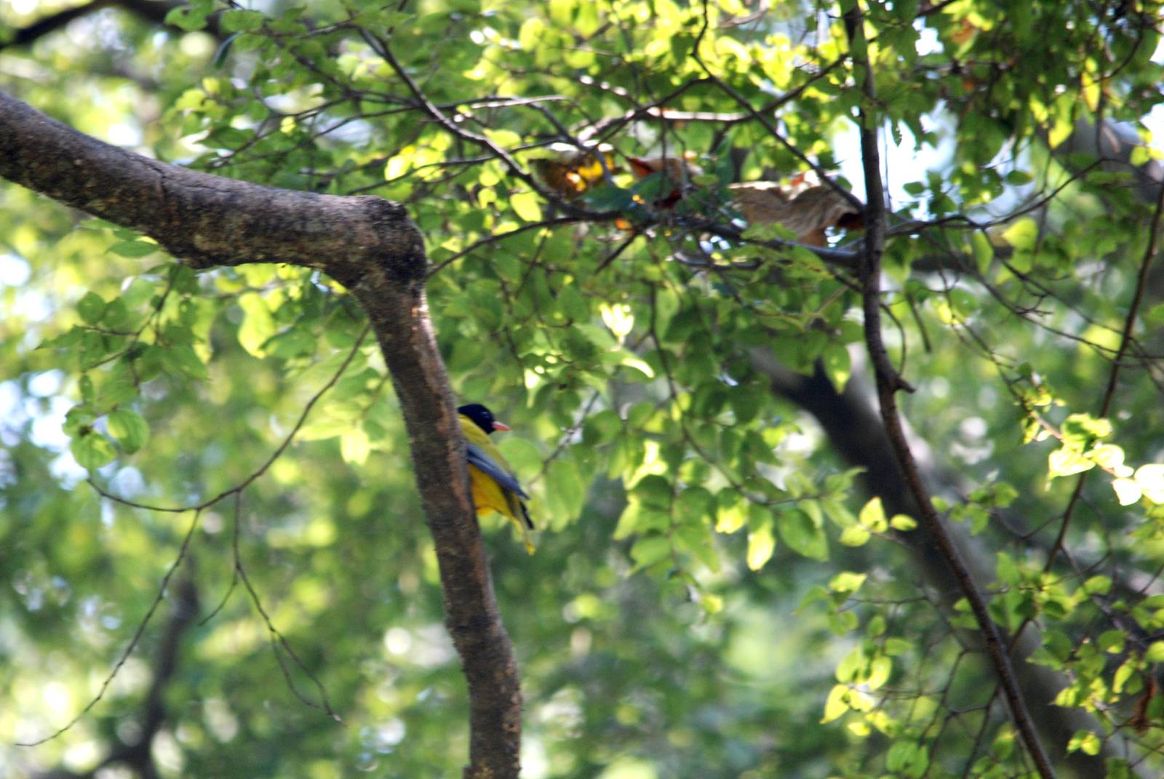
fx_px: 24278
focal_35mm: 750
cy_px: 390
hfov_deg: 2.7
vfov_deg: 1.8
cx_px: 582
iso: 400
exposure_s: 1/125
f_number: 6.3
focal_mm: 500
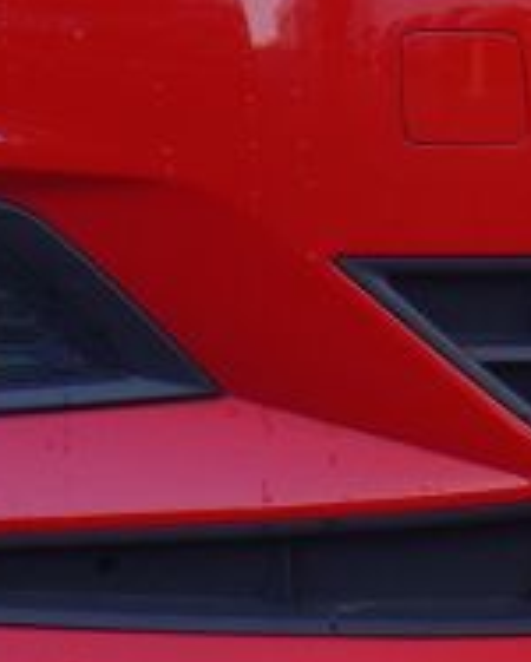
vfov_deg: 3.3
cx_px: 120
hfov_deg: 2.7
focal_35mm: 578
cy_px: -446
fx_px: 11336
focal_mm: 48
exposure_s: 1/90
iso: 200
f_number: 5.6
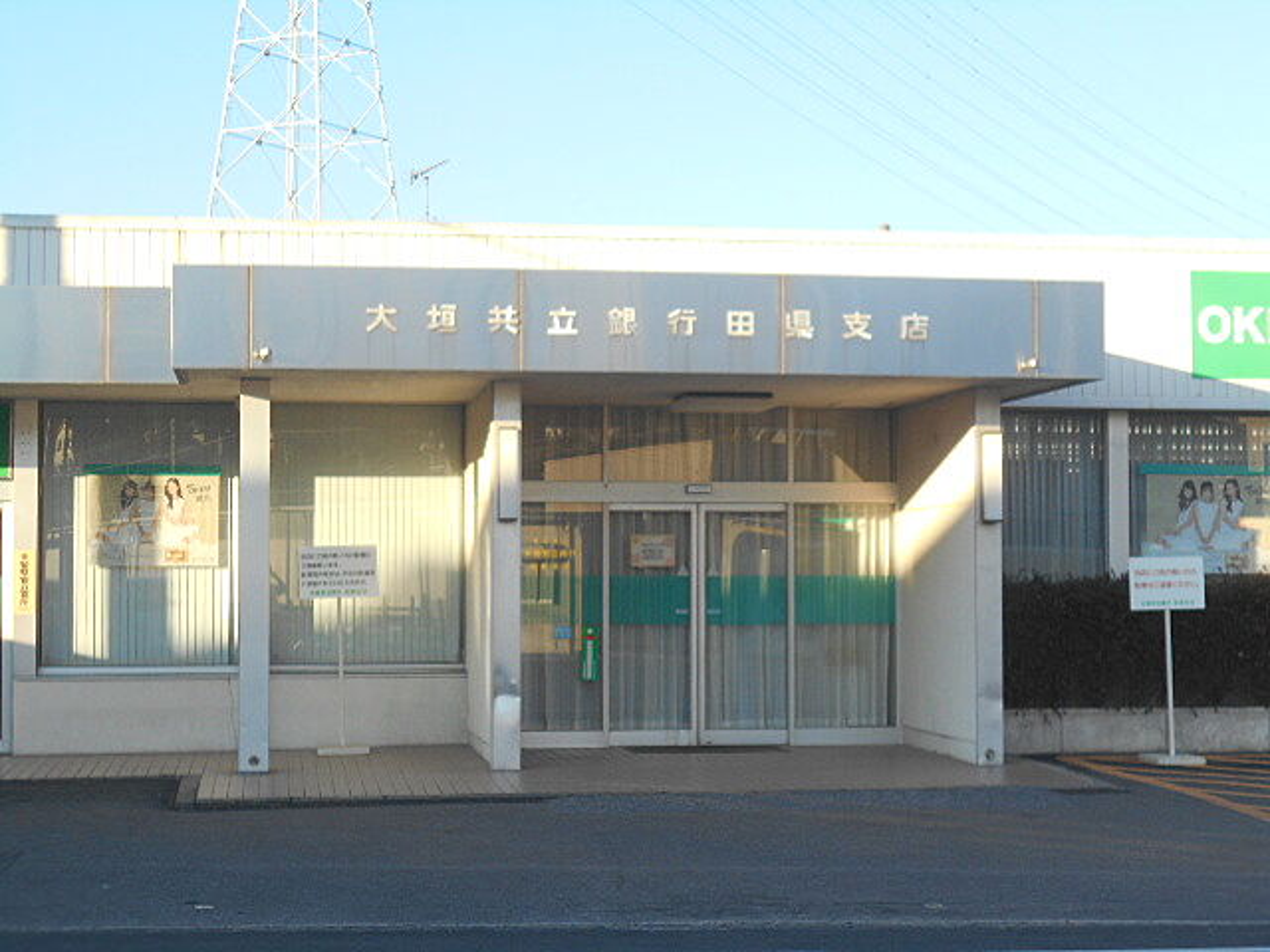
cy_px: 476
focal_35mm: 66
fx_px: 2421
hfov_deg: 29.4
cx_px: 635
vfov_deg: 22.3
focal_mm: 11.6
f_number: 5.3
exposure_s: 1/250
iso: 140
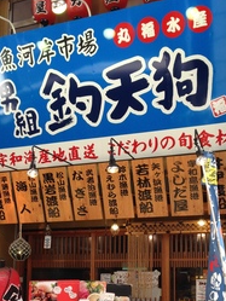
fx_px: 461
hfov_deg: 27.5
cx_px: 128
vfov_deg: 35.3
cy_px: 228
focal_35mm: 53
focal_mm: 4.12
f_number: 2.4
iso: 50
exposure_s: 1/134
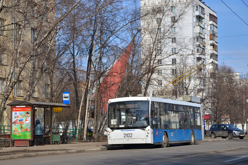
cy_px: 82
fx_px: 537
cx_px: 124
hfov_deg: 26.0
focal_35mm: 78
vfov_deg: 17.5
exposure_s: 1/1250
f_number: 5
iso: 100
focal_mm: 52
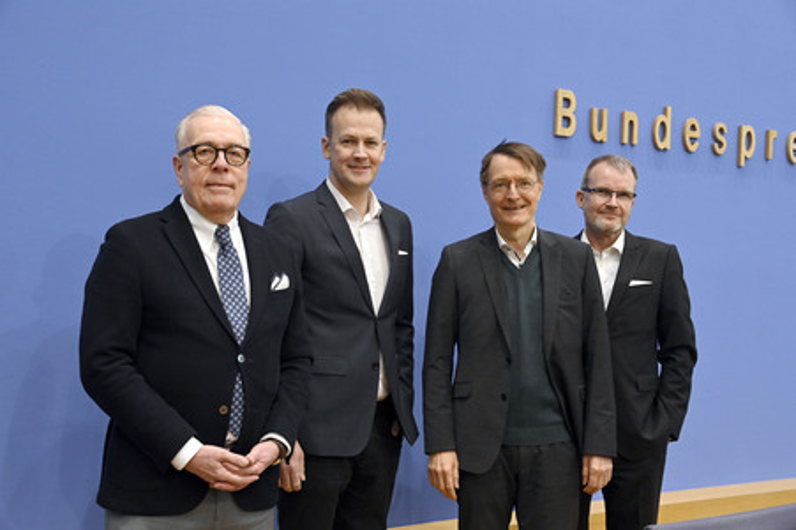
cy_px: 265
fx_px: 972
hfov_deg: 44.5
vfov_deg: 30.5
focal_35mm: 44
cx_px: 398
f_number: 5.6
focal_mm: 44
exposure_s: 1/400
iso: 5000
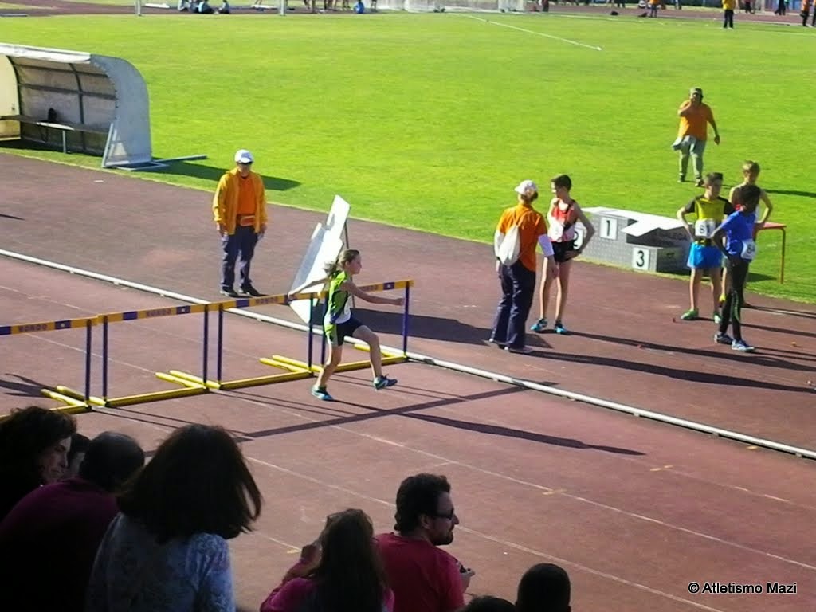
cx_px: 408
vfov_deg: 17.4
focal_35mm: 85
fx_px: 2004
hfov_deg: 23.0
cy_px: 306
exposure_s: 1/160
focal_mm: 14.9
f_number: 13.3
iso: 640
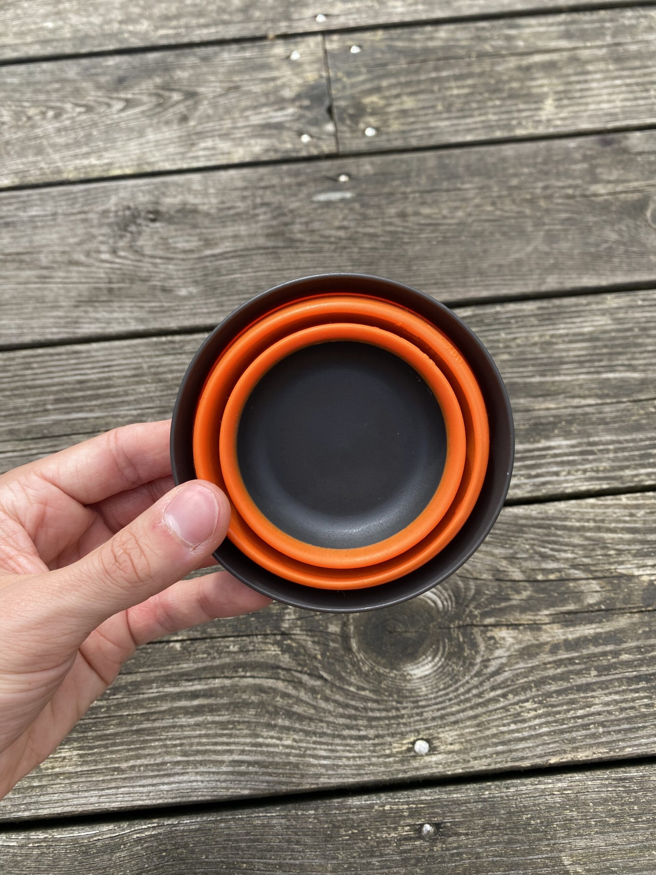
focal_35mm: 26
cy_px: 438
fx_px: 657
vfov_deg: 67.3
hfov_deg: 53.1
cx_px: 328
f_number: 1.8
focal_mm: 4.25
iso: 32
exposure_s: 1/1193
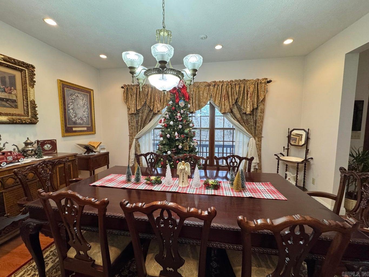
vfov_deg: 85.7
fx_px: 149
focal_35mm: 14
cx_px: 184
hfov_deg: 102.1
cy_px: 138
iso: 250
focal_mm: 2.22
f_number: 2.2
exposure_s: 1/120
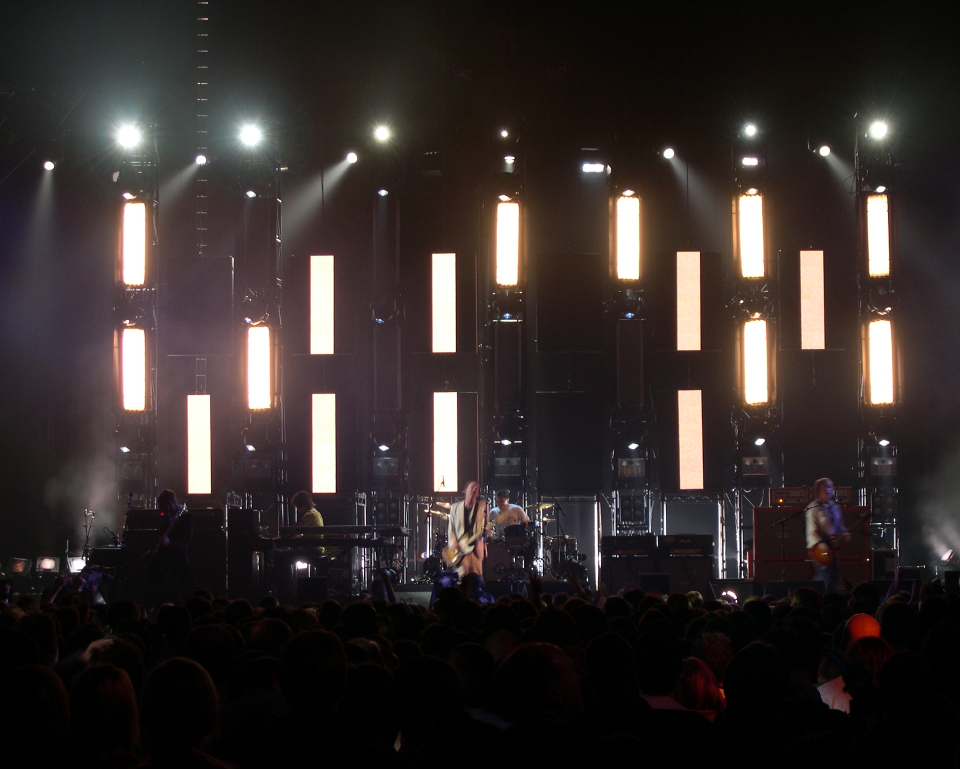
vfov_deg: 13.0
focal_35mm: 119
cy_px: 385
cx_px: 494
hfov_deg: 16.2
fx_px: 3382
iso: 100
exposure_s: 1/16.6
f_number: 4.9
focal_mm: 24
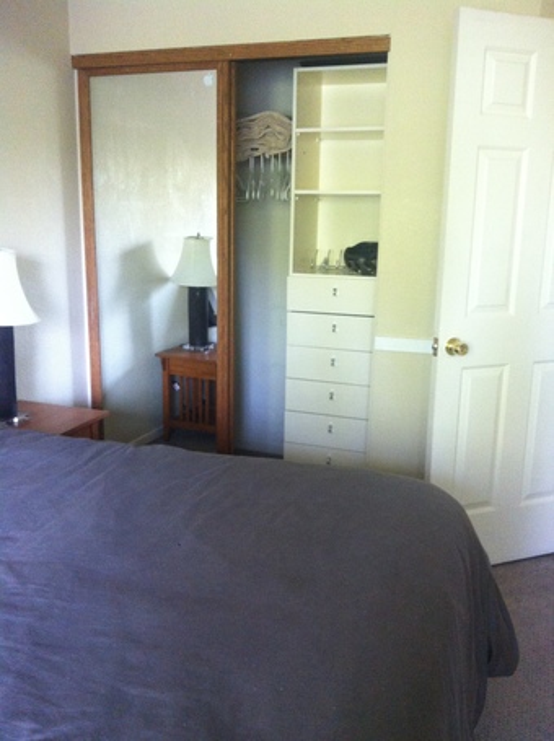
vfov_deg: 52.7
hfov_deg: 40.6
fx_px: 749
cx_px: 277
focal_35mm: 35
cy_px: 370
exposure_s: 1/15
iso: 250
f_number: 2.8
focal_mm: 3.85
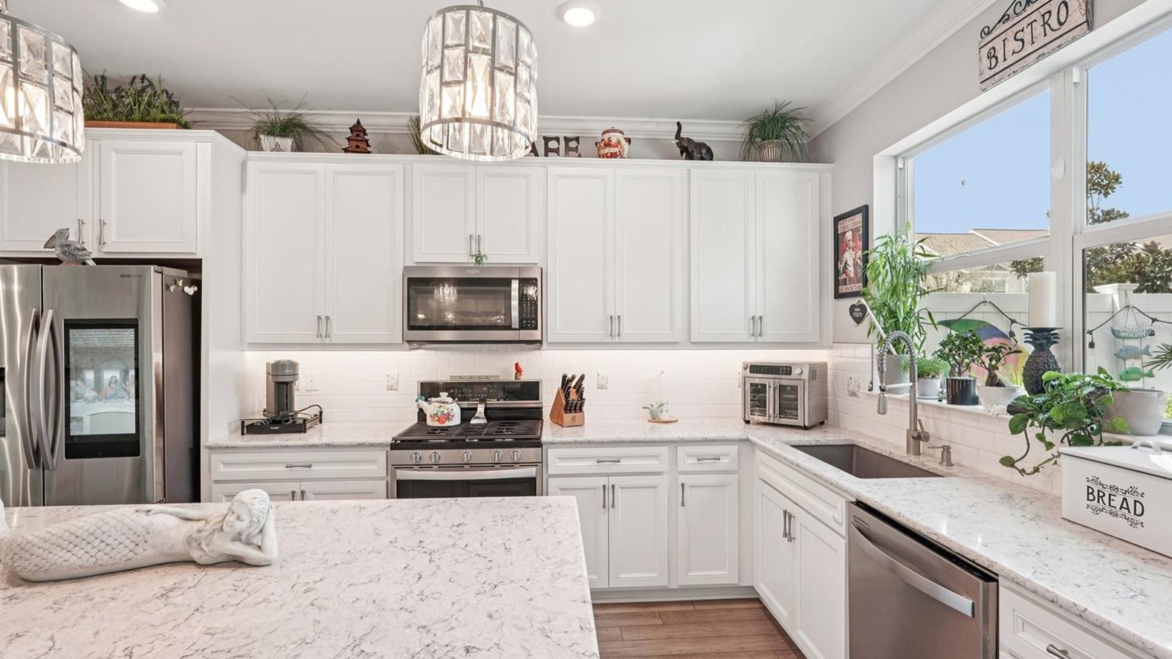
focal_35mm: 17
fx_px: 528
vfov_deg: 63.9
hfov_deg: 95.9
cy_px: 329
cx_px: 593
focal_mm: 16
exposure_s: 1/40
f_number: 8
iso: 400
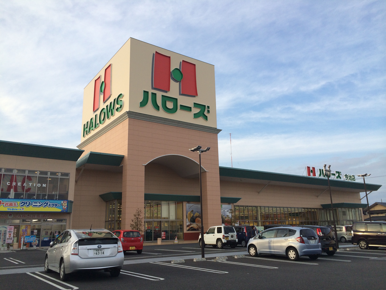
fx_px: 335
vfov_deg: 46.8
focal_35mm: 30
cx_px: 193
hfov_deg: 60.0
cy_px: 145
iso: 32
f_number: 2.2
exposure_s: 1/873
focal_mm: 4.12
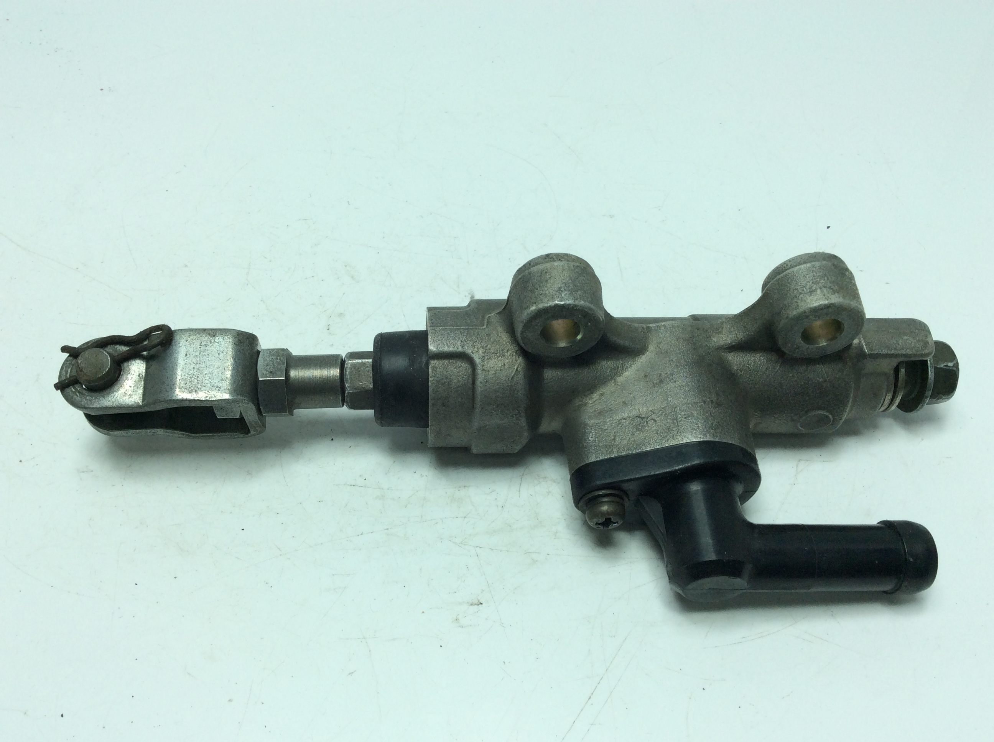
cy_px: 371
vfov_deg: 44.1
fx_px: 918
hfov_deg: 56.9
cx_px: 497
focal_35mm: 32
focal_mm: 3.3
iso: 32
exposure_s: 1/473
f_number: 2.4
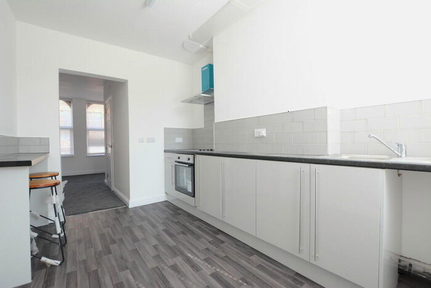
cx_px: 216
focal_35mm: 15
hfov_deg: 100.4
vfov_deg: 77.4
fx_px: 180
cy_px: 144
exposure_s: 1/160
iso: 1600
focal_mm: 10
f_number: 7.1
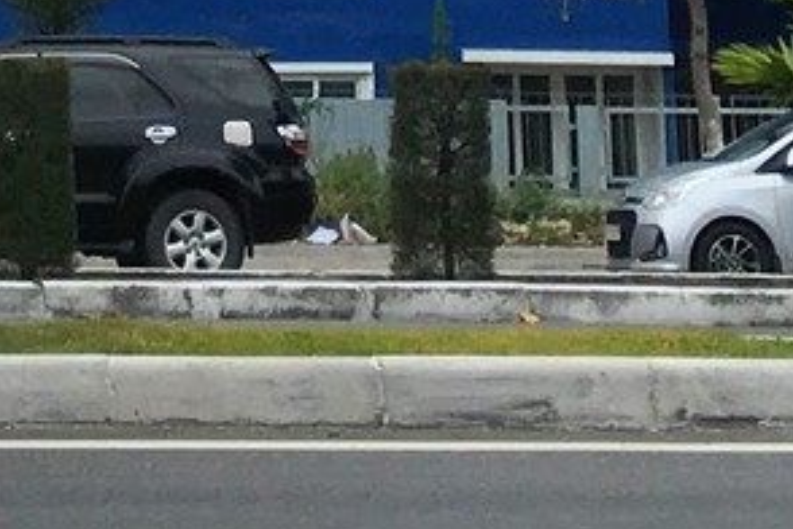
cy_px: -1447
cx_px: -24
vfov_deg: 5.9
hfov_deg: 10.0
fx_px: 4515
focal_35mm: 205
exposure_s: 1/1672
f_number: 2.2
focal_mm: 4.15
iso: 25
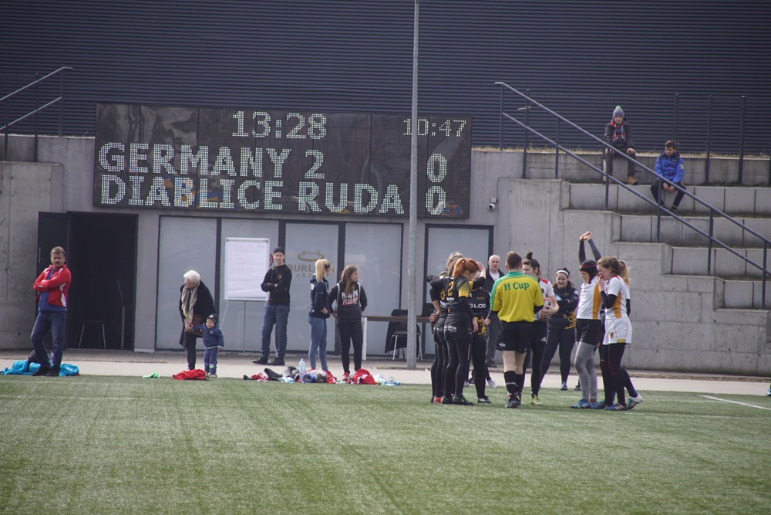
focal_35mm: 270
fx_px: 5783
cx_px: 386
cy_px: 258
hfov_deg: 7.6
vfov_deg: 5.1
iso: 160
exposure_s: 1/320
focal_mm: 180
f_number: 6.3
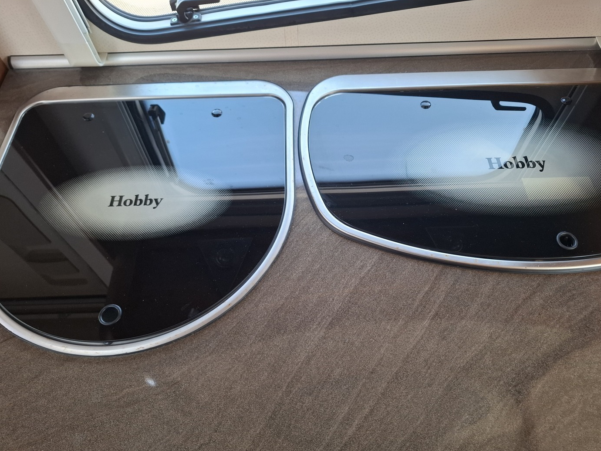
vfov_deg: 56.8
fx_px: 417
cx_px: 313
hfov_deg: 71.6
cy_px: 233
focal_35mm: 24
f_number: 1.8
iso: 160
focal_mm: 5.54
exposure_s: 1/100
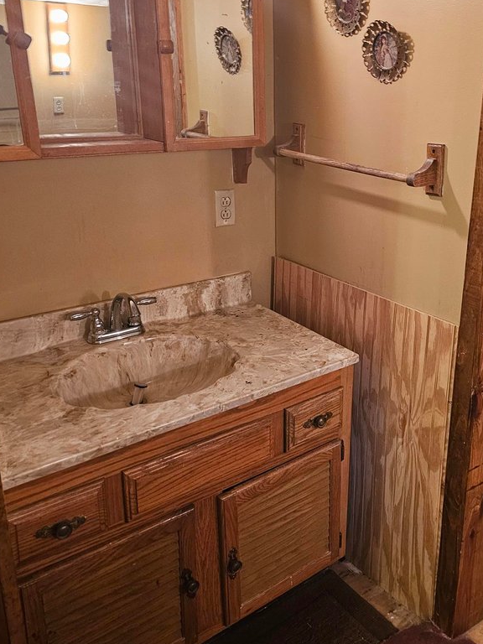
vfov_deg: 53.8
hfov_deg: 40.9
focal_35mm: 34
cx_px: 348
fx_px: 633
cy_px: 280
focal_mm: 6.3
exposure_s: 1/40
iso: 640
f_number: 1.7
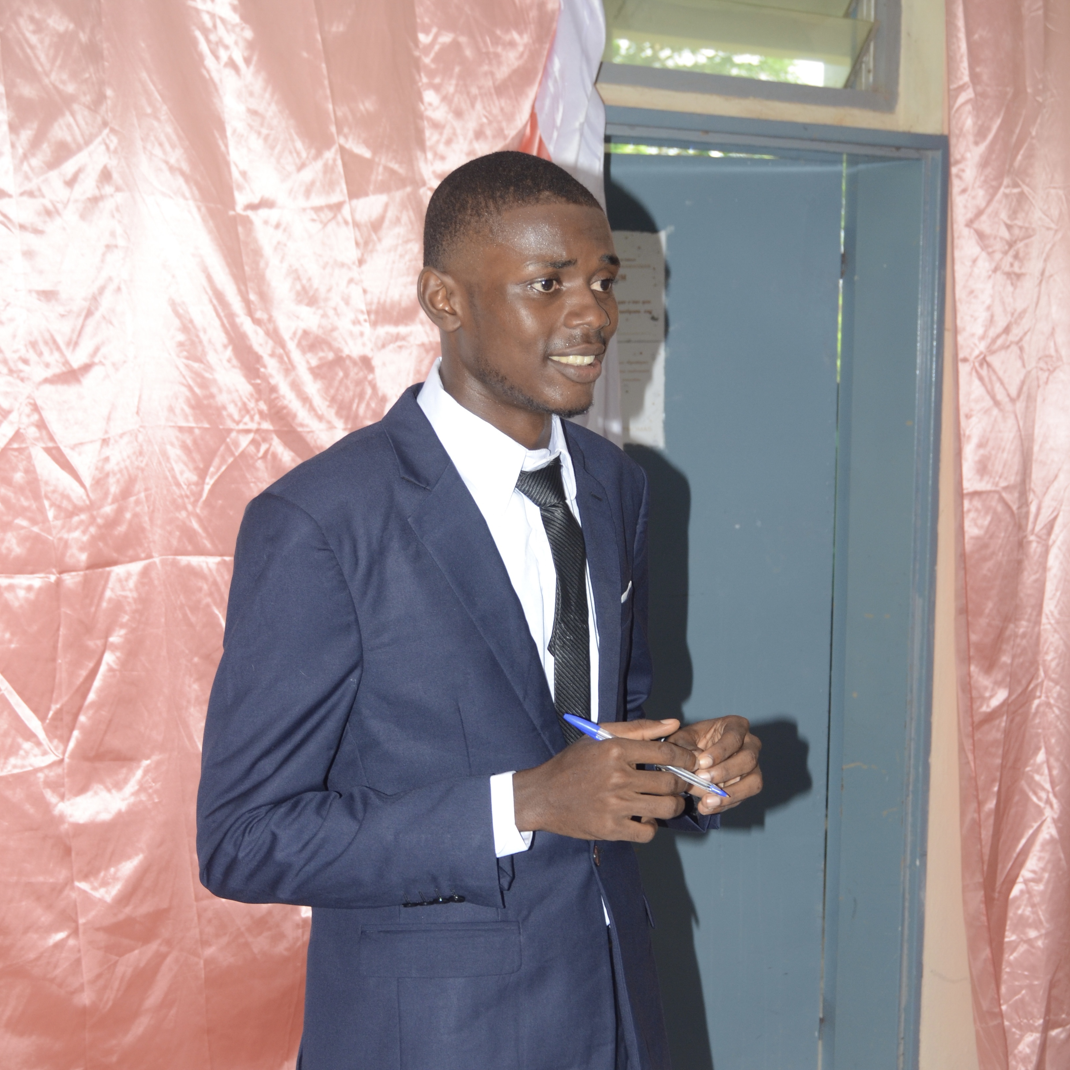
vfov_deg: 25.2
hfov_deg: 25.5
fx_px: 2366
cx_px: 535
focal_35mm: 68
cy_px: 794
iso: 400
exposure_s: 1/200
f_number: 5
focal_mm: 35
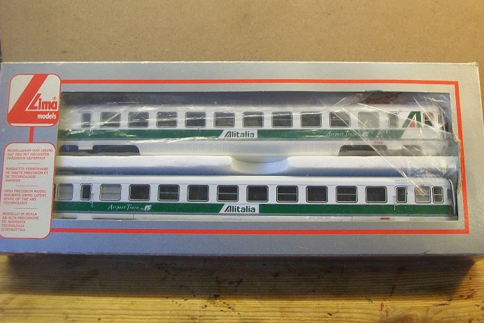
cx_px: 242
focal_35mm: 47
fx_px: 632
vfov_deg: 28.6
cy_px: 170
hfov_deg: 41.9
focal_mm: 7.6
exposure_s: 1/60
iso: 160
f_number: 3
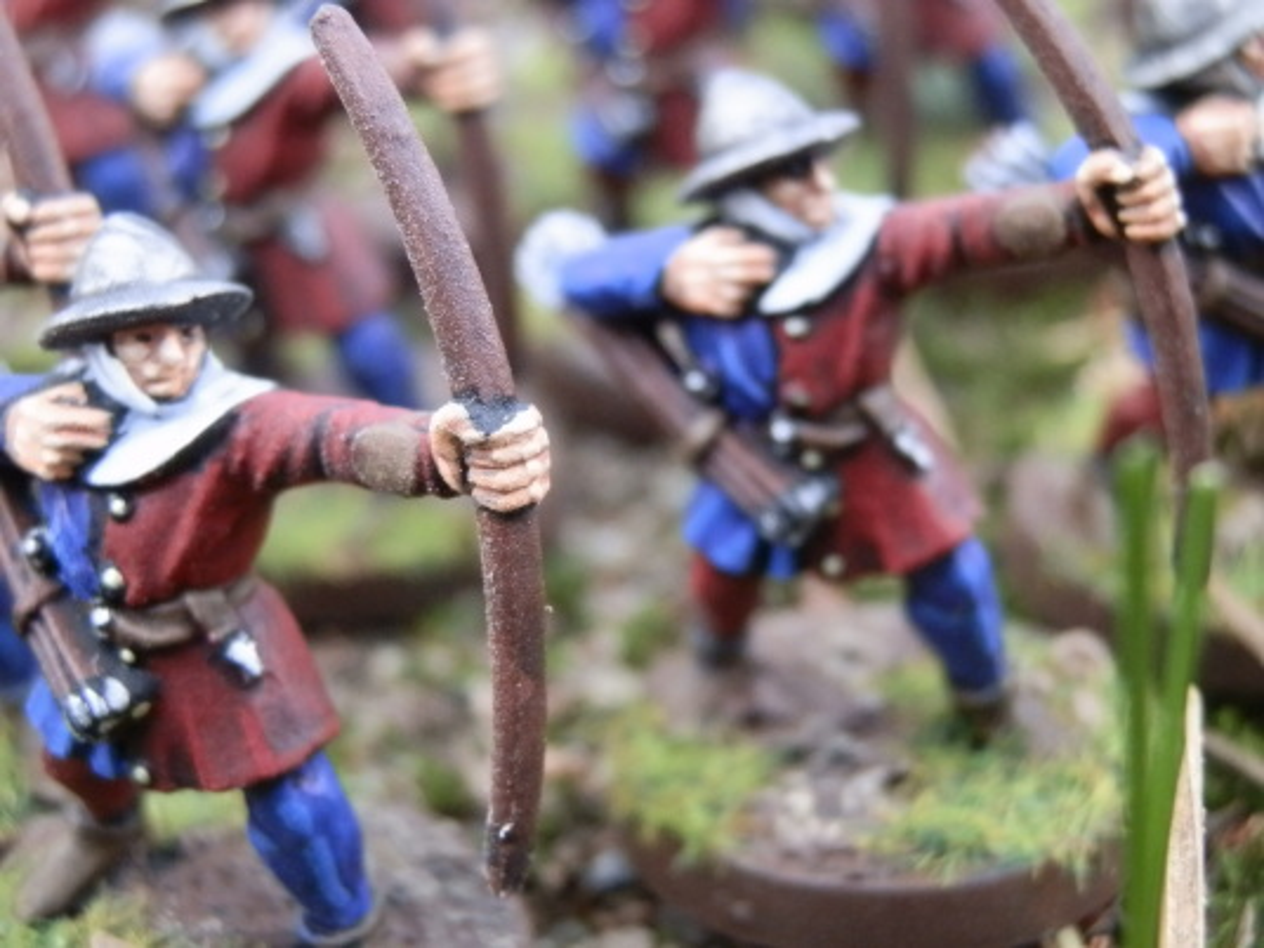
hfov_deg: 31.7
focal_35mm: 61
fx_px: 2227
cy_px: 474
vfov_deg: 24.0
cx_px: 632
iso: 400
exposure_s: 1/80
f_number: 3.7
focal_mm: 10.99
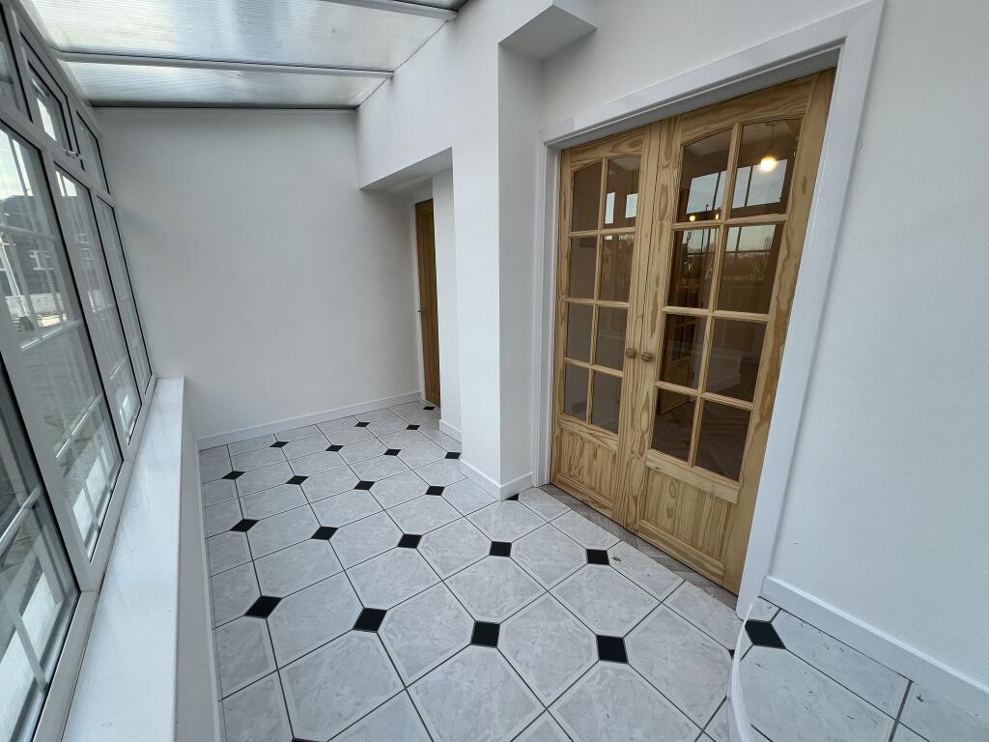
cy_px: 371
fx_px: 371
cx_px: 494
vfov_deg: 89.9
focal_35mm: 13
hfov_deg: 106.2
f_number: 1.8
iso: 32
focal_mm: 1.57
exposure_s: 1/123
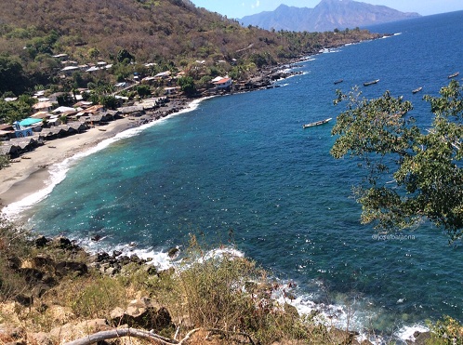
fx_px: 427
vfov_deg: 44.0
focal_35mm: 32
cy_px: 172
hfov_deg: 56.9
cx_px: 232
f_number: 2.4
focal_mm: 3.3
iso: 32
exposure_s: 1/853
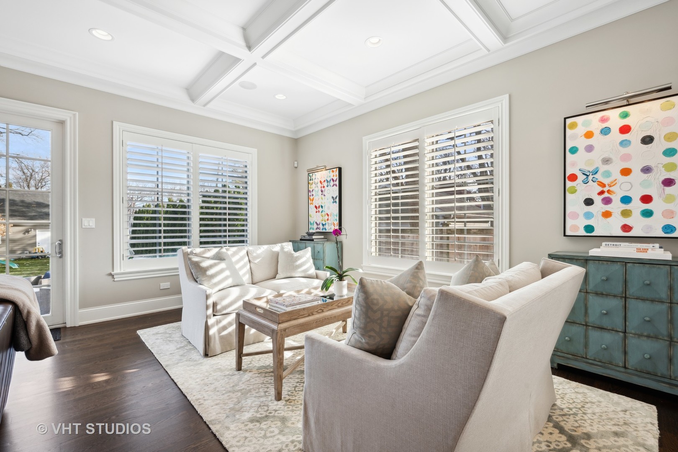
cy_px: 226
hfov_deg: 98.5
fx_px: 292
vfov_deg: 75.5
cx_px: 339
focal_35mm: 16
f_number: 9.5
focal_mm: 15.5
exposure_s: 1/45
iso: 200
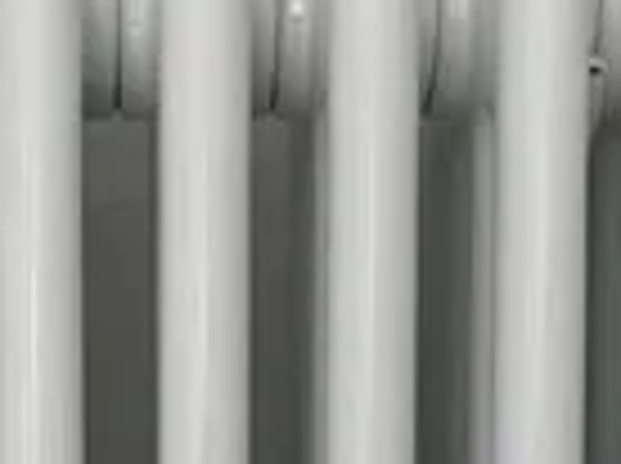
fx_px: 2185
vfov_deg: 11.8
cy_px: 581
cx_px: 108
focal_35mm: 122
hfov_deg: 16.0
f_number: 1.8
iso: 80
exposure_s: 1/80
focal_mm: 3.99
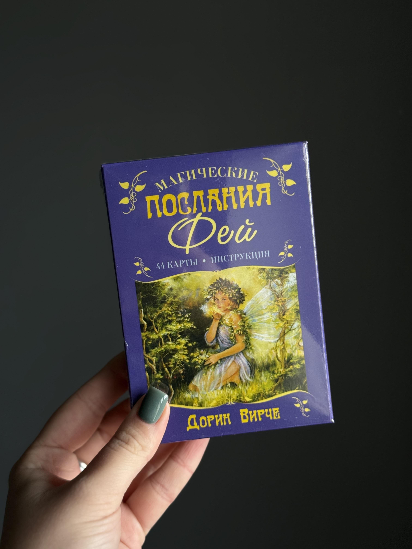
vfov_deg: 39.7
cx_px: 206
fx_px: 762
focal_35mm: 48
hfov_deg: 30.3
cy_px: 274
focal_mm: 6.76
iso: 100
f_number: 1.78
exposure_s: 1/72
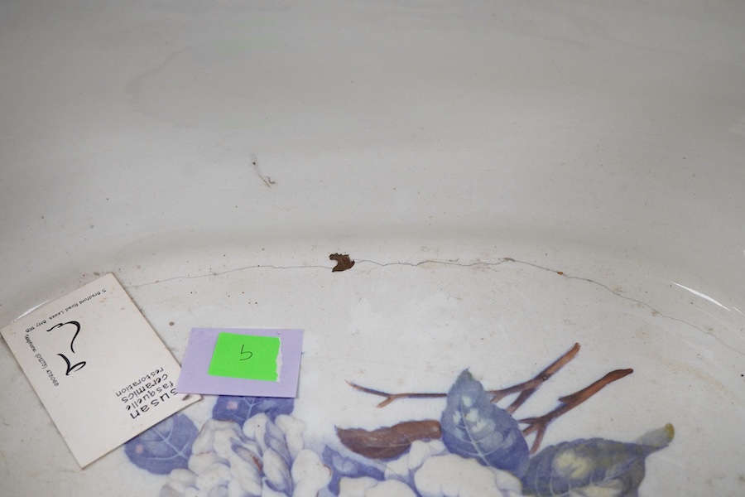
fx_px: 931
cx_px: 372
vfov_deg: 29.9
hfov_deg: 43.6
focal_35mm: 45
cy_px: 248
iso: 1250
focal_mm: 30
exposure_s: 1/125
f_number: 9
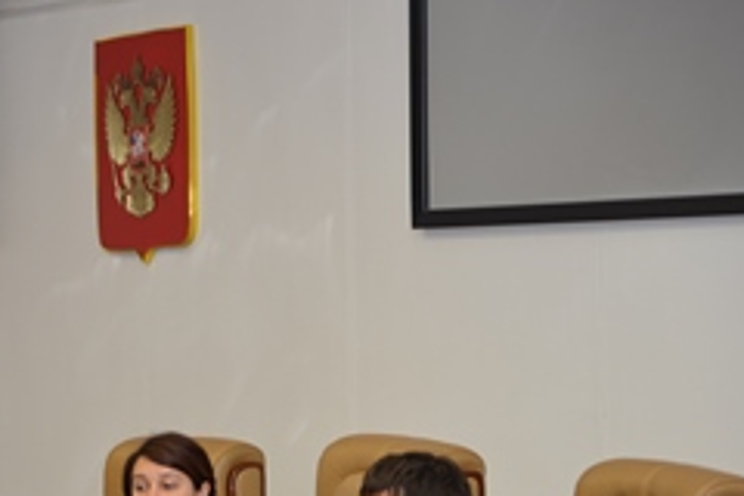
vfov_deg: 7.5
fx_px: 3802
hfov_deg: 11.2
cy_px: 409
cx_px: 192
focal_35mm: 184
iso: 360
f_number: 4
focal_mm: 105
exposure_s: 1/60
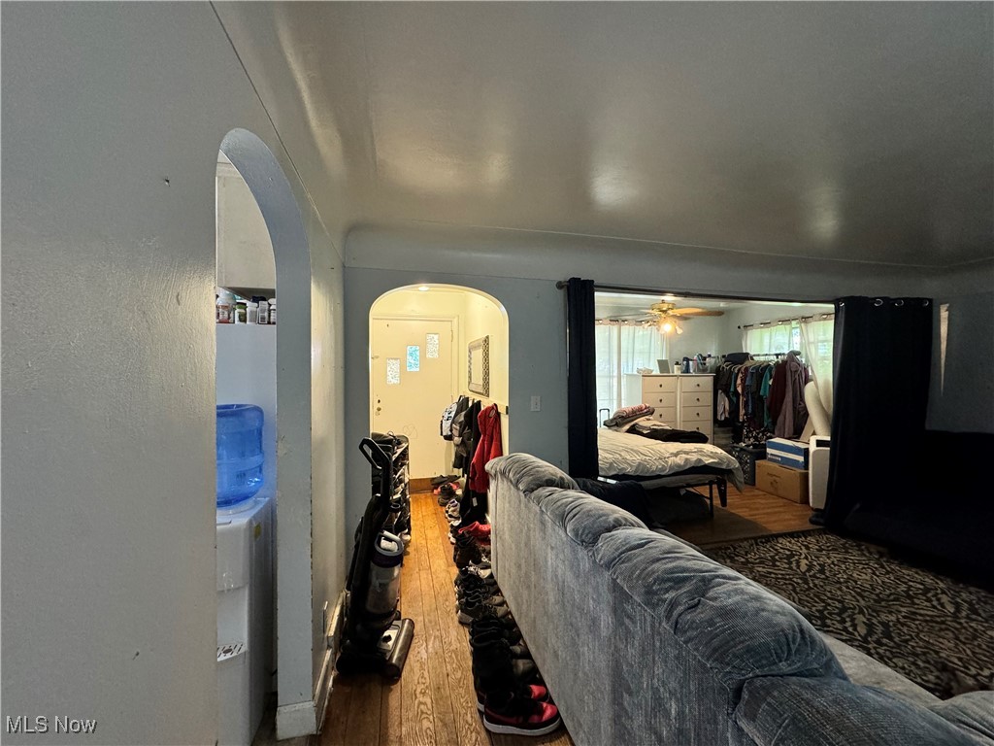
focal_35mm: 14
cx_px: 497
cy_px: 373
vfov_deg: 85.7
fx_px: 402
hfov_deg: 102.1
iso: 320
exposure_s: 1/60
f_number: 2.2
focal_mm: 2.22
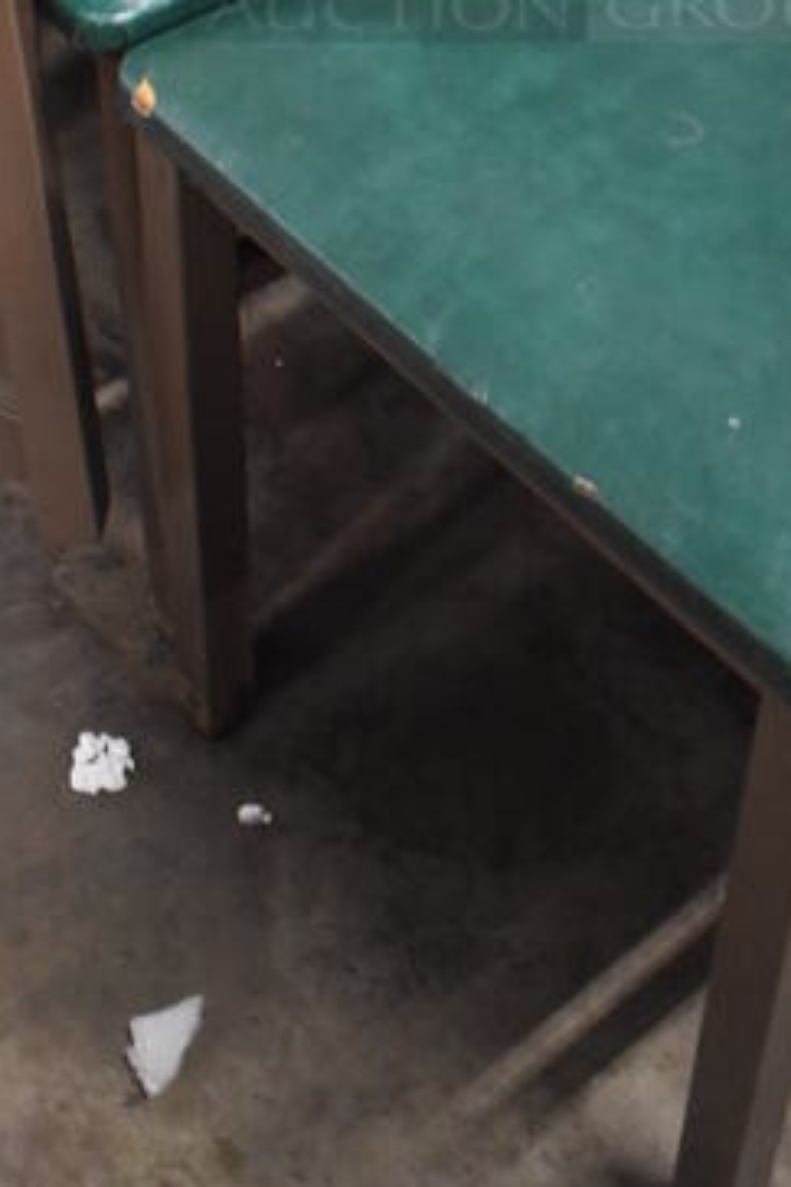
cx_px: 549
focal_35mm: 68
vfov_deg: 27.1
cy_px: -129
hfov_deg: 19.9
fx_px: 2241
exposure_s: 1/30
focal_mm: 18
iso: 2500
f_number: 3.5
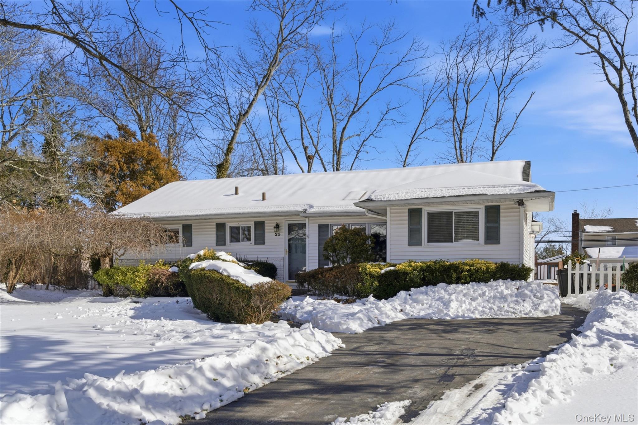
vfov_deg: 37.8
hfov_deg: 54.4
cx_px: 319
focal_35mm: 35
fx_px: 620
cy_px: 212
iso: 250
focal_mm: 35
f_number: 9
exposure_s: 1/4000
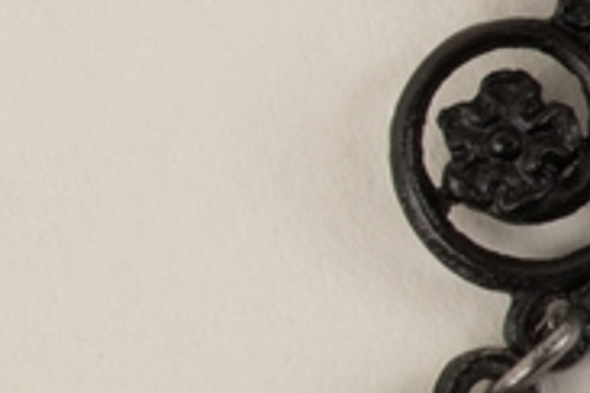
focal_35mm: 690
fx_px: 11307
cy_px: 311
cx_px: -590
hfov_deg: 3.0
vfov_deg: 2.0
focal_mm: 105
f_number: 20
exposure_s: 1/200
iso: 400
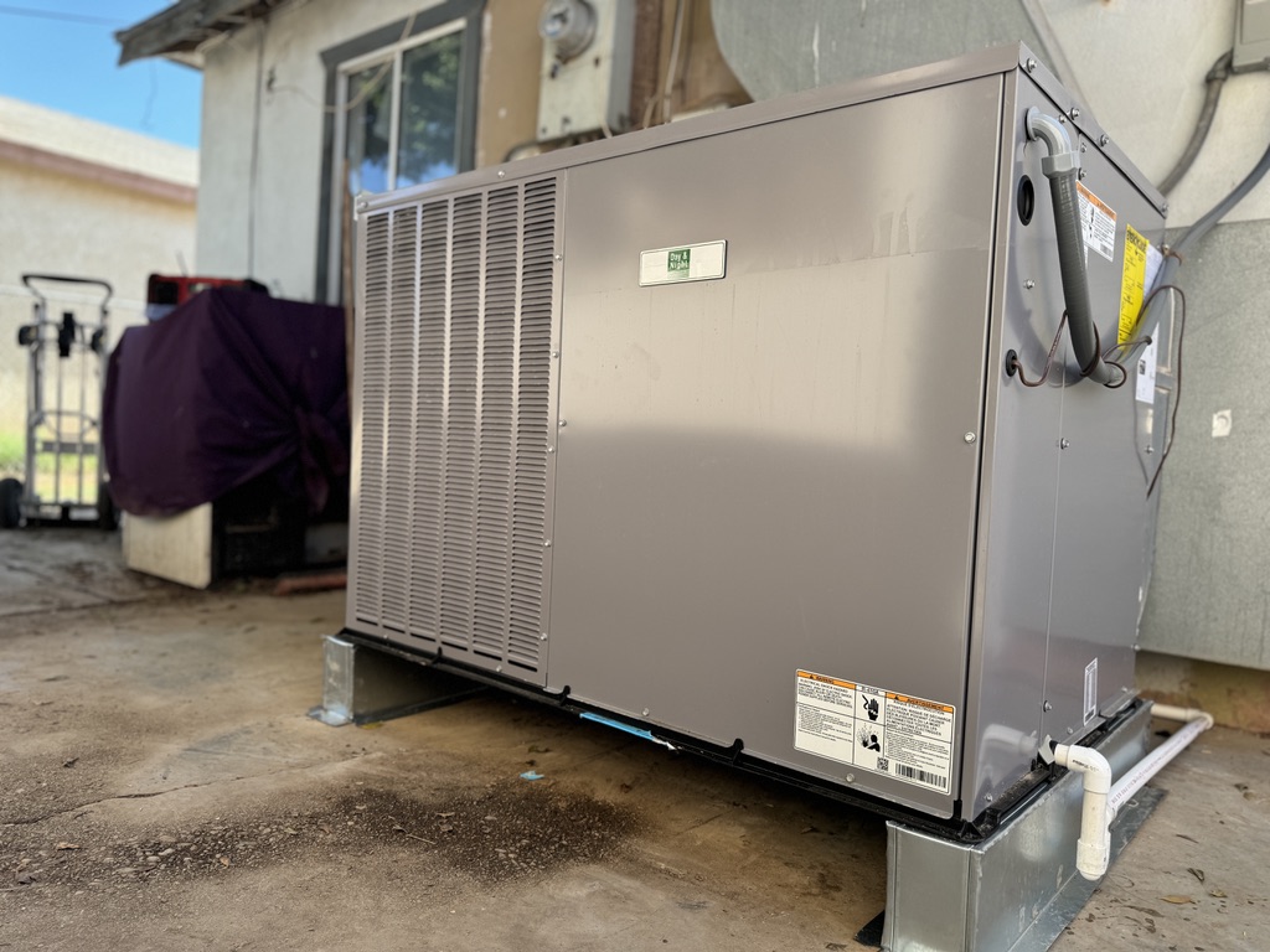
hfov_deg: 71.6
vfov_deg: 56.8
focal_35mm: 24
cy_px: 476
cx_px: 635
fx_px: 881
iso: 80
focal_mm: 6.76
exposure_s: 1/609
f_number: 1.78
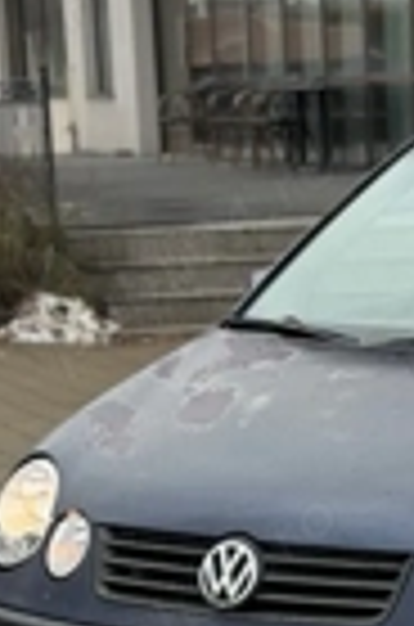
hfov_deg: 9.2
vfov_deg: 14.3
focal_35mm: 144
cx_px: 630
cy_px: 311
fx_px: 2496
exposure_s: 1/316
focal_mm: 6.76
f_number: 1.78
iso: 80
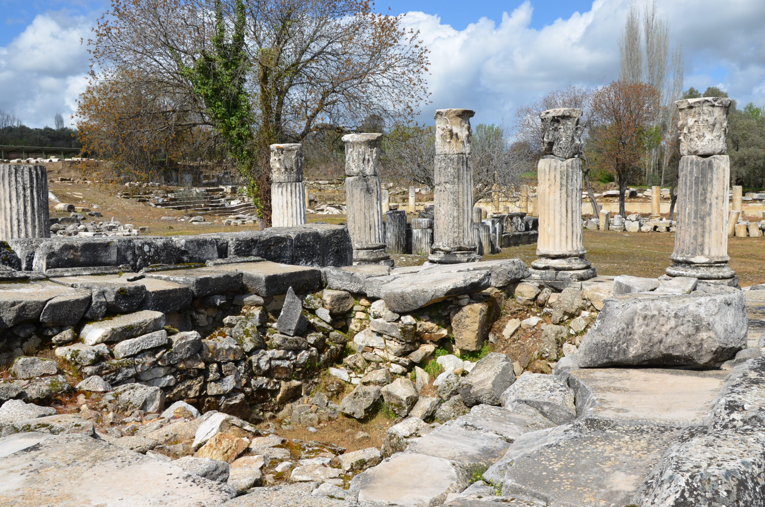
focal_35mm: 35
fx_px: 733
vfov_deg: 38.1
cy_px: 273
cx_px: 373
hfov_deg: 55.1
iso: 100
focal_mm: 21
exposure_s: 1/320
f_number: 9
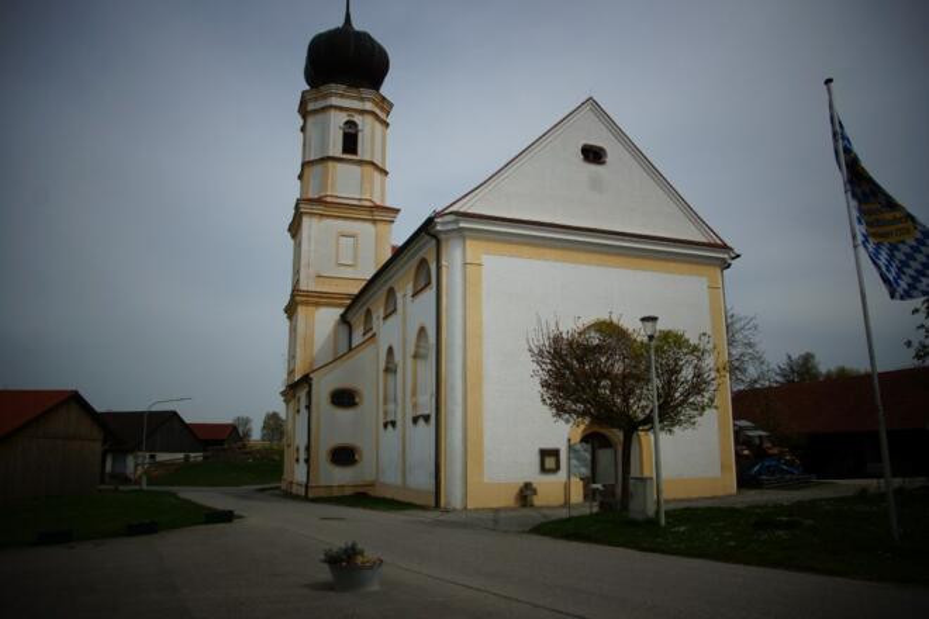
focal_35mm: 26
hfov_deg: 70.4
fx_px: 658
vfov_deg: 50.4
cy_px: 310
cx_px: 464
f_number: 8
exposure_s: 1/1250
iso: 100
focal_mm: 17
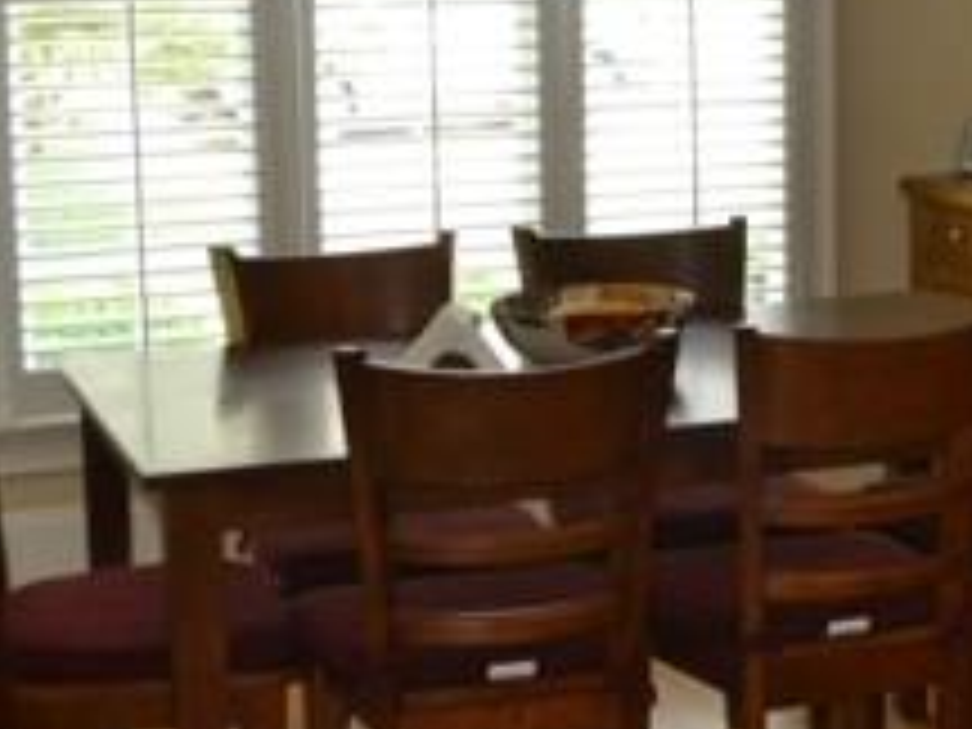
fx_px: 2162
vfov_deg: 19.0
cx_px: 783
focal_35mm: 77
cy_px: 178
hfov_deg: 24.9
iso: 400
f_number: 4
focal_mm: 18
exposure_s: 1/80
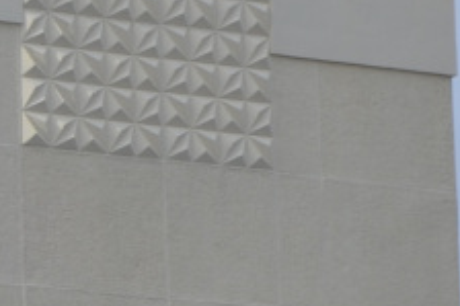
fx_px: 4877
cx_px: -667
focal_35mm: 382
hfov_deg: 5.2
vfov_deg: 3.6
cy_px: 345
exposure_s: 1/250
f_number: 8
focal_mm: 38
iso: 100
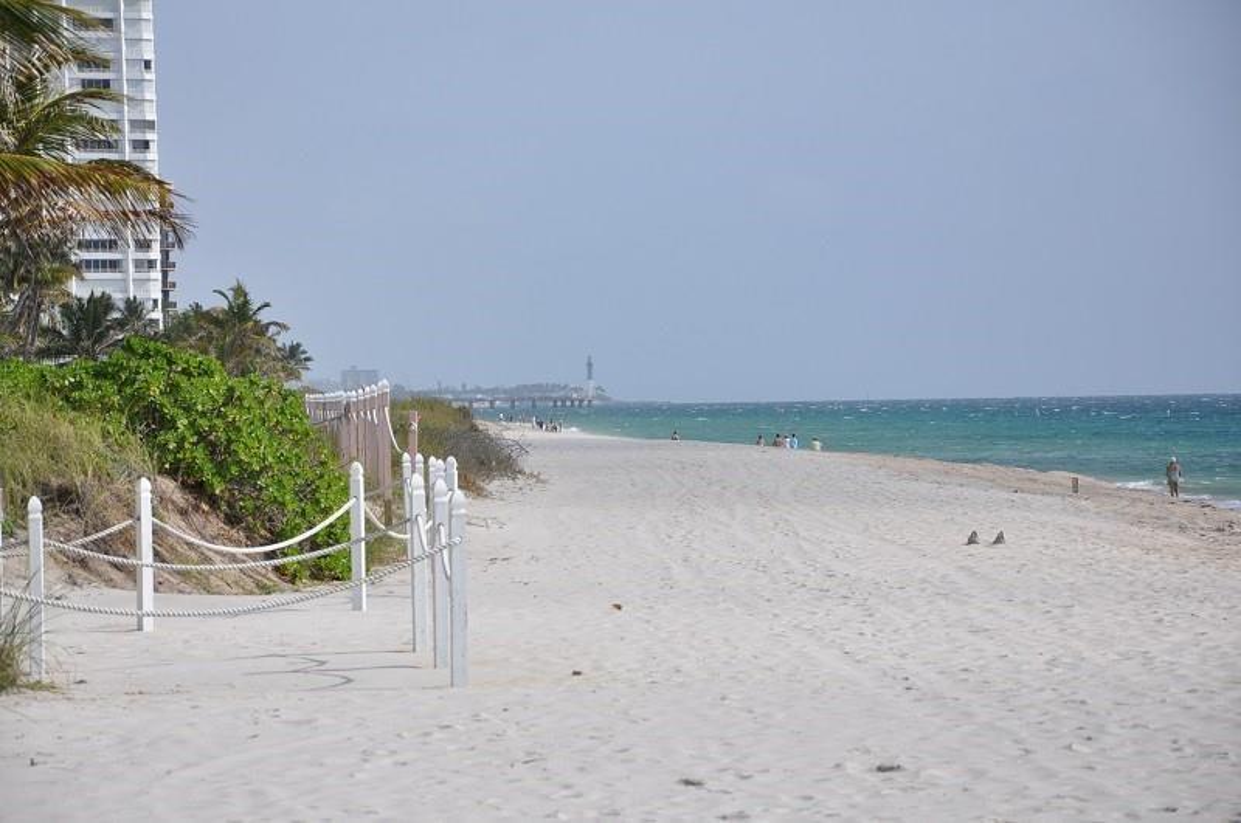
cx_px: 620
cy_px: 412
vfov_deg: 8.7
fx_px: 5422
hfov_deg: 13.1
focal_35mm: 158
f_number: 8
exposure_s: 1/1000
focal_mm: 105
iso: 250
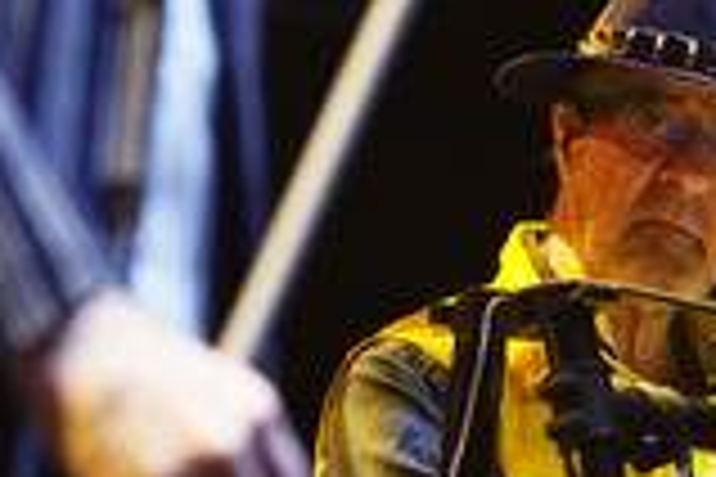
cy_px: 166
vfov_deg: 2.4
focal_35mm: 568
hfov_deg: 3.6
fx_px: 11296
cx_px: 601
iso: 3200
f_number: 5.6
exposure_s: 1/200
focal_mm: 200
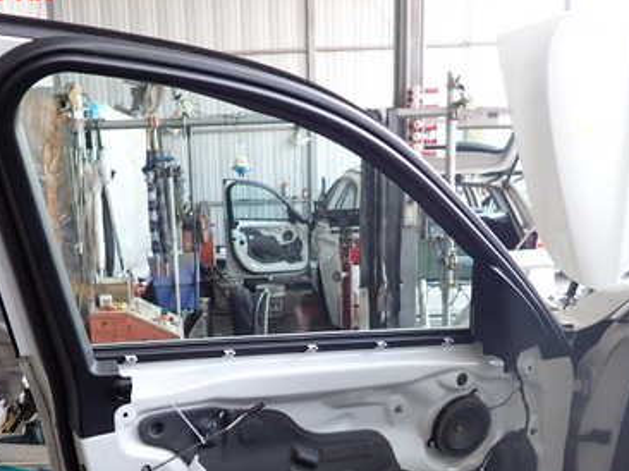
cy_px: 354
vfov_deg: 34.4
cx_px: 256
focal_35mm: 41
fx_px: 745
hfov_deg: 45.6
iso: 160
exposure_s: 1/125
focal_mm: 4.5
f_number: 2
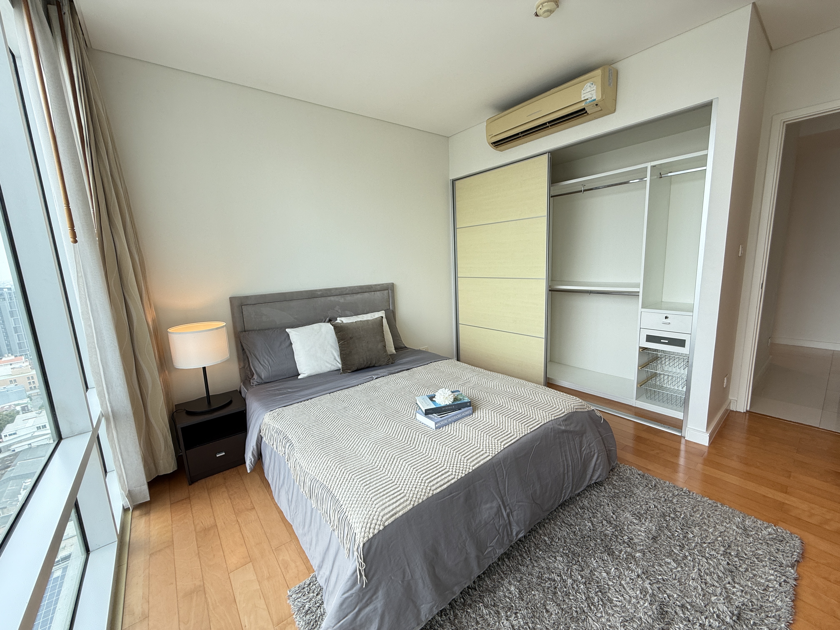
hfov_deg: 102.1
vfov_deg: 85.7
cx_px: 420
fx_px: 340
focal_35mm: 14
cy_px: 315
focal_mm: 2.22
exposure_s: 1/99
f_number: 2.2
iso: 50
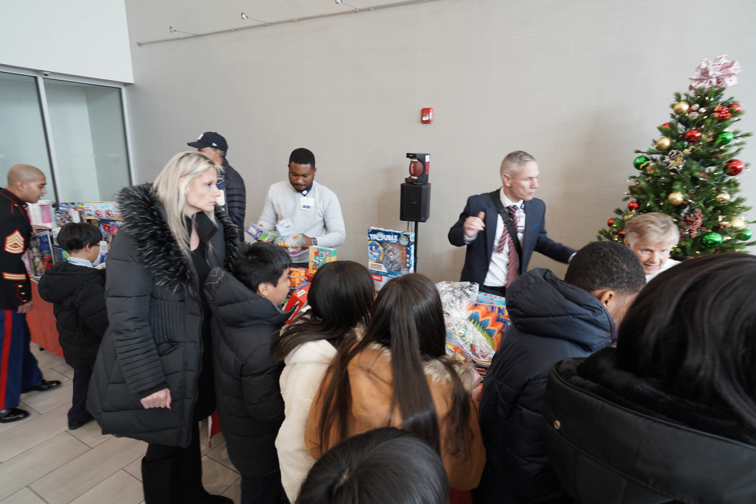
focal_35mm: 20
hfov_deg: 84.0
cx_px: 378
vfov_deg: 61.9
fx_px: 420
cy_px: 252
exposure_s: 1/30
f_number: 6.3
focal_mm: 20
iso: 640
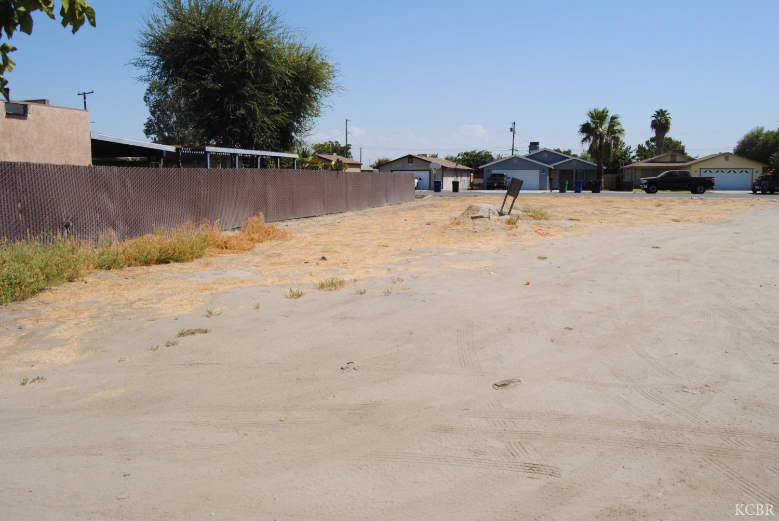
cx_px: 390
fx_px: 585
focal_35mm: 27
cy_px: 260
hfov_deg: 67.3
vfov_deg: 48.0
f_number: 9
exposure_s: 1/320
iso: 100
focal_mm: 18
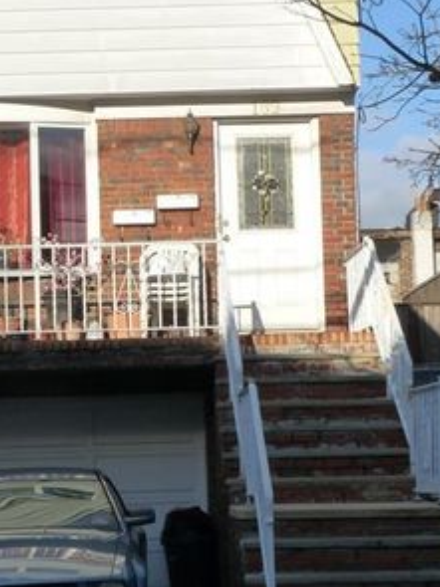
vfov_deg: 18.9
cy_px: 301
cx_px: 96
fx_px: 1764
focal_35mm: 104
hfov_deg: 14.2
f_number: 5.6
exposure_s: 1/400
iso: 160
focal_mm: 8.2
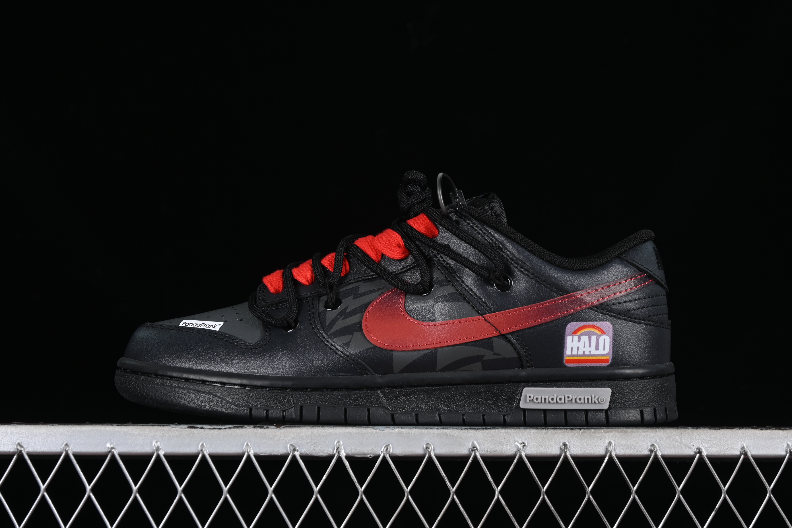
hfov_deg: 27.0
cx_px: 396
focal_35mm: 75
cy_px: 264
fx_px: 1650
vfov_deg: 18.2
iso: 160
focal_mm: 50
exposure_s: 1/60
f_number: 6.3
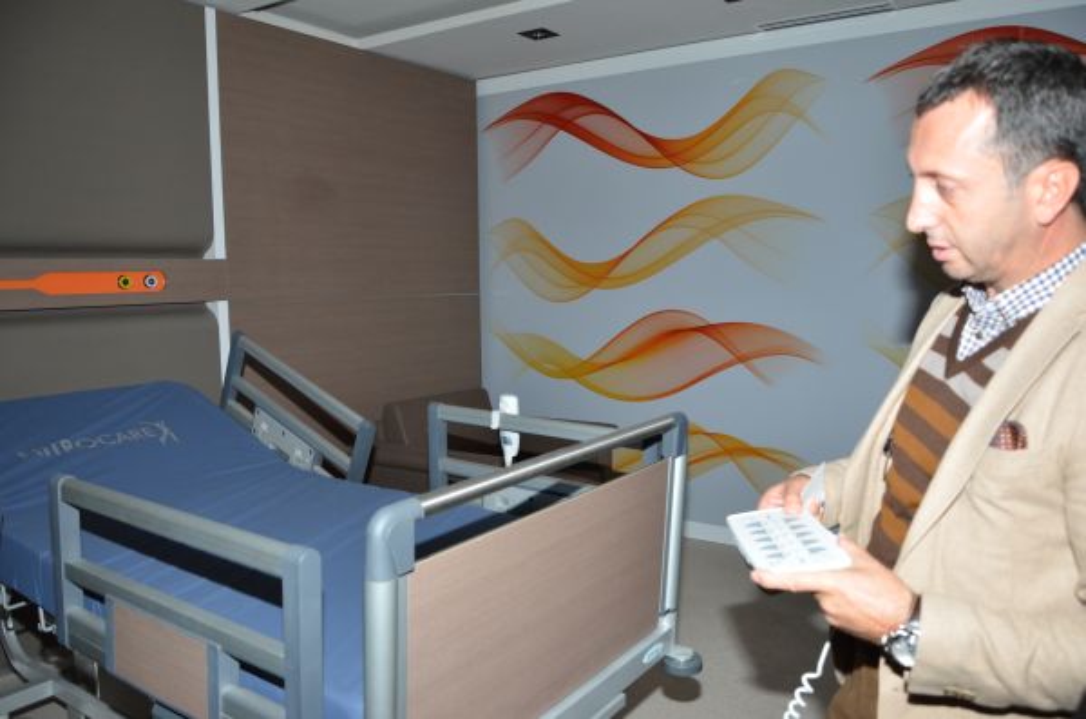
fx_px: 813
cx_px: 543
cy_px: 360
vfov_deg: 47.7
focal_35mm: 27
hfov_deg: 67.5
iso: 800
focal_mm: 18
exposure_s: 1/60
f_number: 4
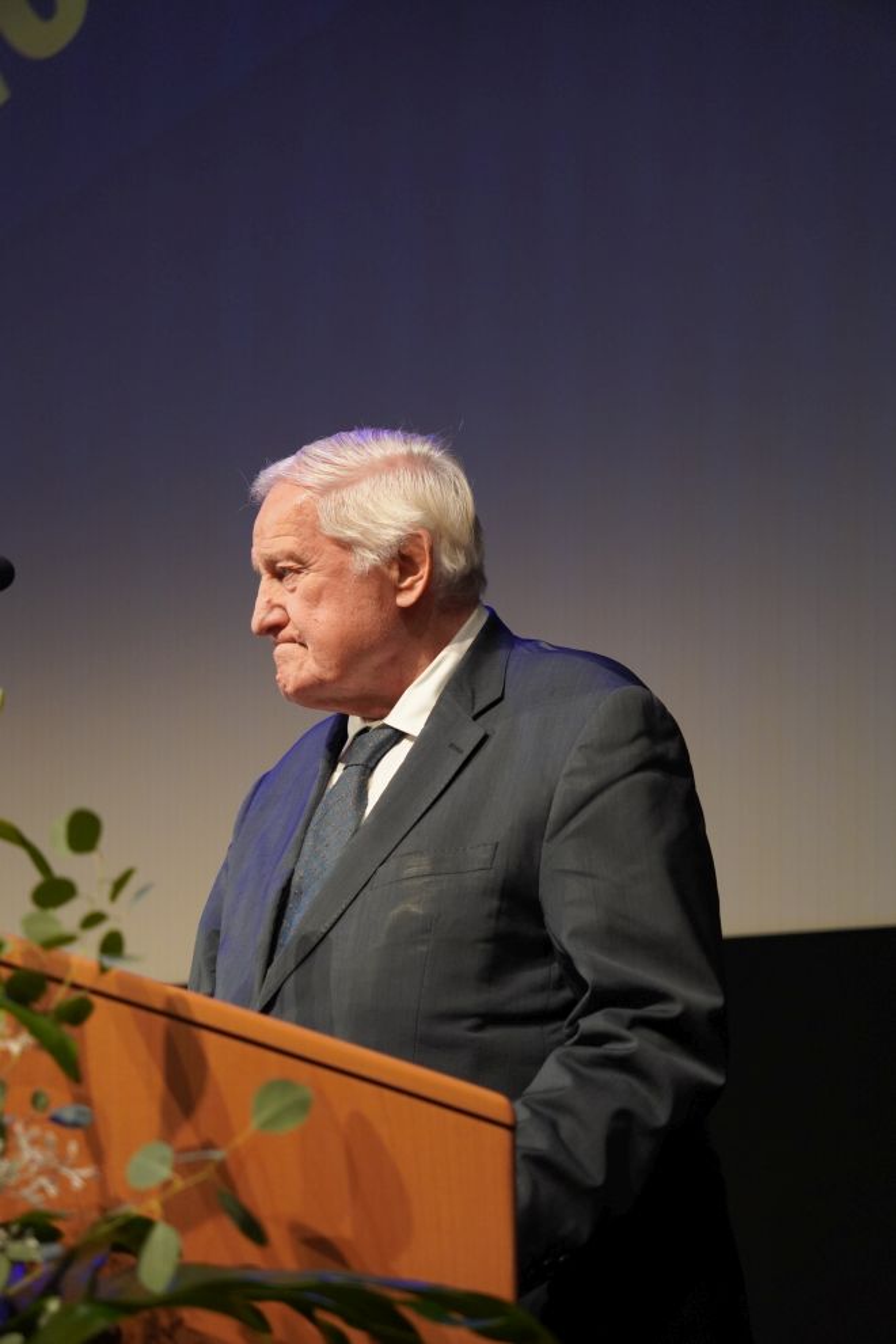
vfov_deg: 27.0
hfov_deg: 18.2
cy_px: 672
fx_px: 2800
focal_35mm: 75
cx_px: 448
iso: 1250
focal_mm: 50
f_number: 2.8
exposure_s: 1/100
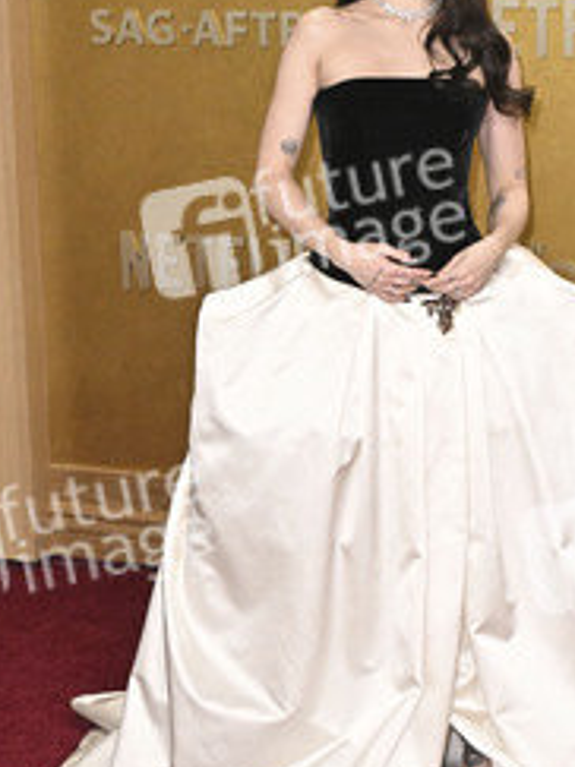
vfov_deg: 22.5
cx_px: 395
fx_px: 1929
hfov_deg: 16.9
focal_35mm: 87
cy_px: 382
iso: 2500
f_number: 5
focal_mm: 37
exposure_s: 1/320
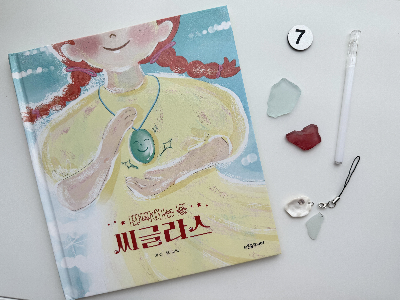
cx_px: 200
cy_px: 150
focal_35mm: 24
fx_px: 277
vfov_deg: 56.8
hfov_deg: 71.6
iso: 64
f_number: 1.78
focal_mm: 6.76
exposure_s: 1/148
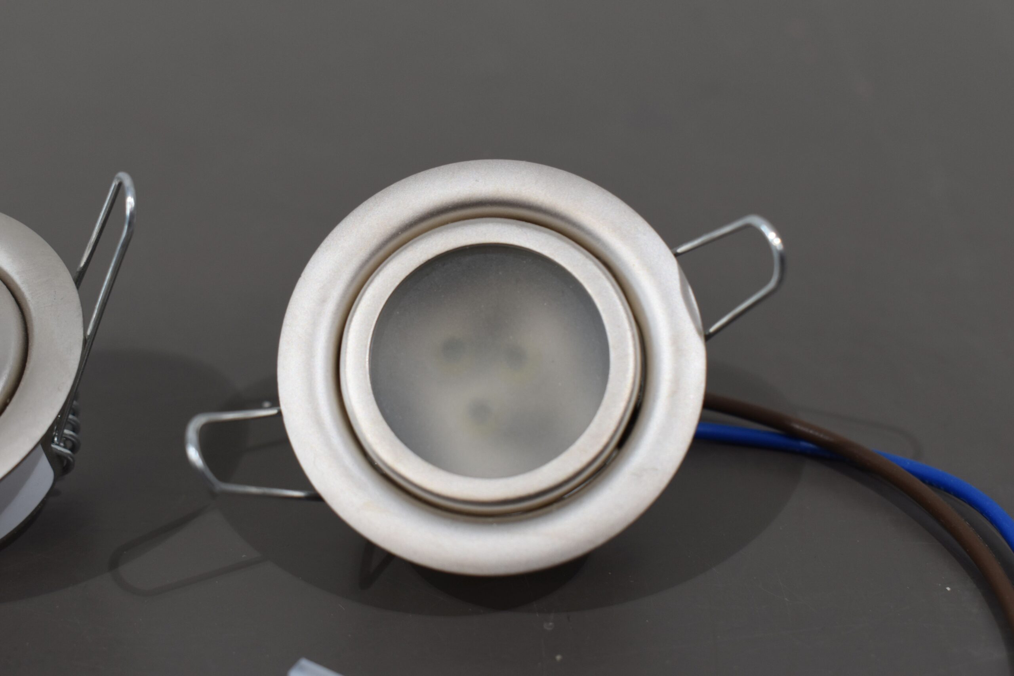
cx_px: 507
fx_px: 1690
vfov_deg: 22.6
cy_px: 338
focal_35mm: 60
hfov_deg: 33.4
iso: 400
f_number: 8
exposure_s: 1/60
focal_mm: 40
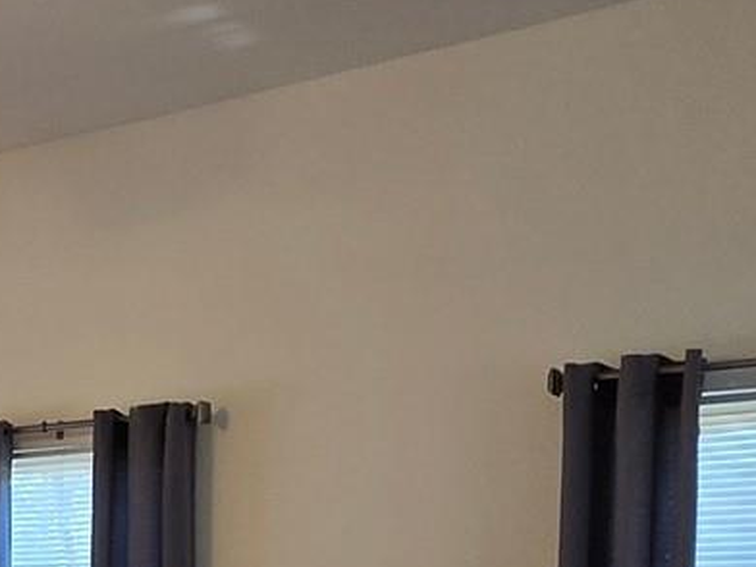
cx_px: -152
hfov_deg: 25.6
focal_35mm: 68
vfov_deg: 20.0
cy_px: 719
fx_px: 1485
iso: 80
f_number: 2.2
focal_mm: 1.7
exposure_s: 1/60
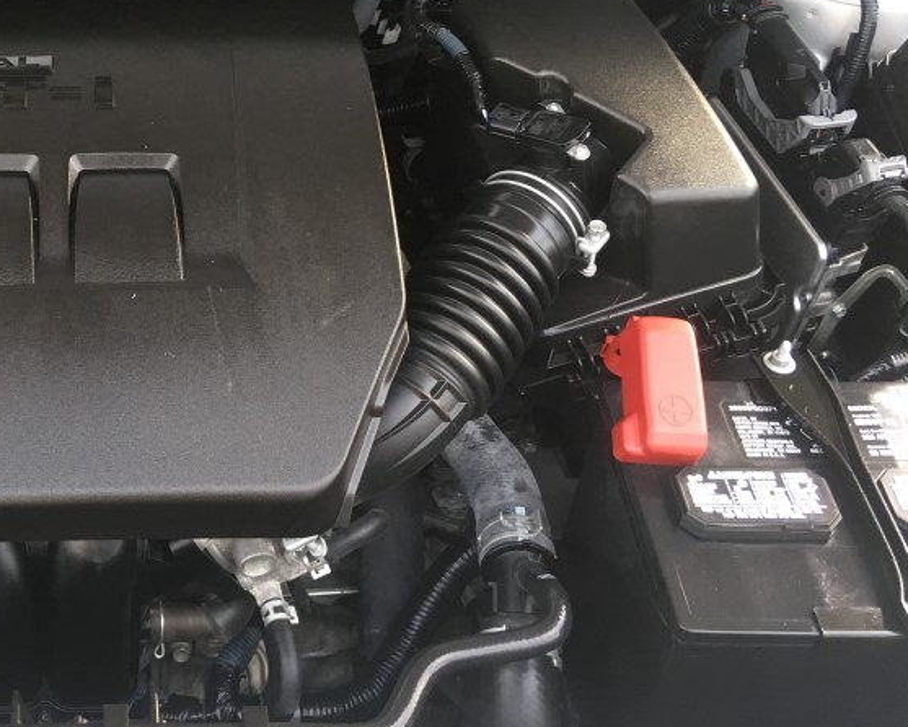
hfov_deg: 34.2
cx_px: 112
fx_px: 1398
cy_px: 241
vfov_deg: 29.0
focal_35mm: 52
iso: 80
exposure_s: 1/30
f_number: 2.2
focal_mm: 4.15
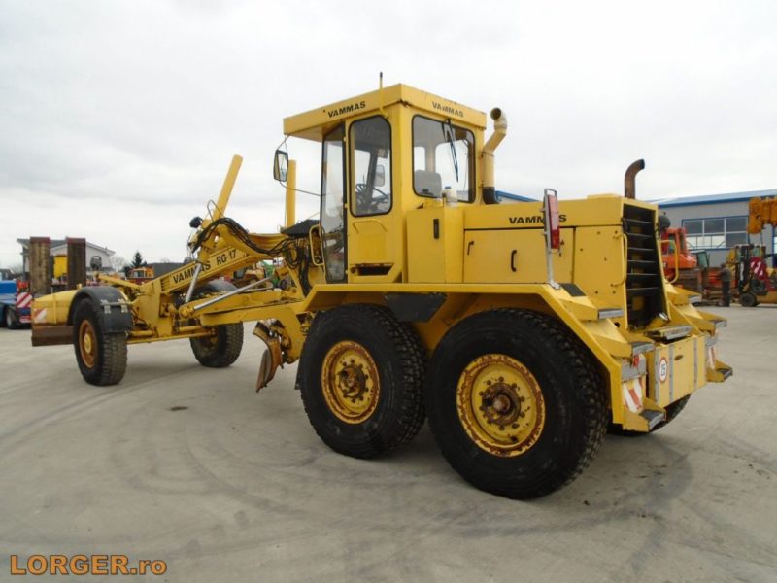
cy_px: 292
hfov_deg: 67.3
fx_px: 584
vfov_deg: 53.1
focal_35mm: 26
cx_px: 388
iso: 100
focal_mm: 4.6
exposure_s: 1/320
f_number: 3.2
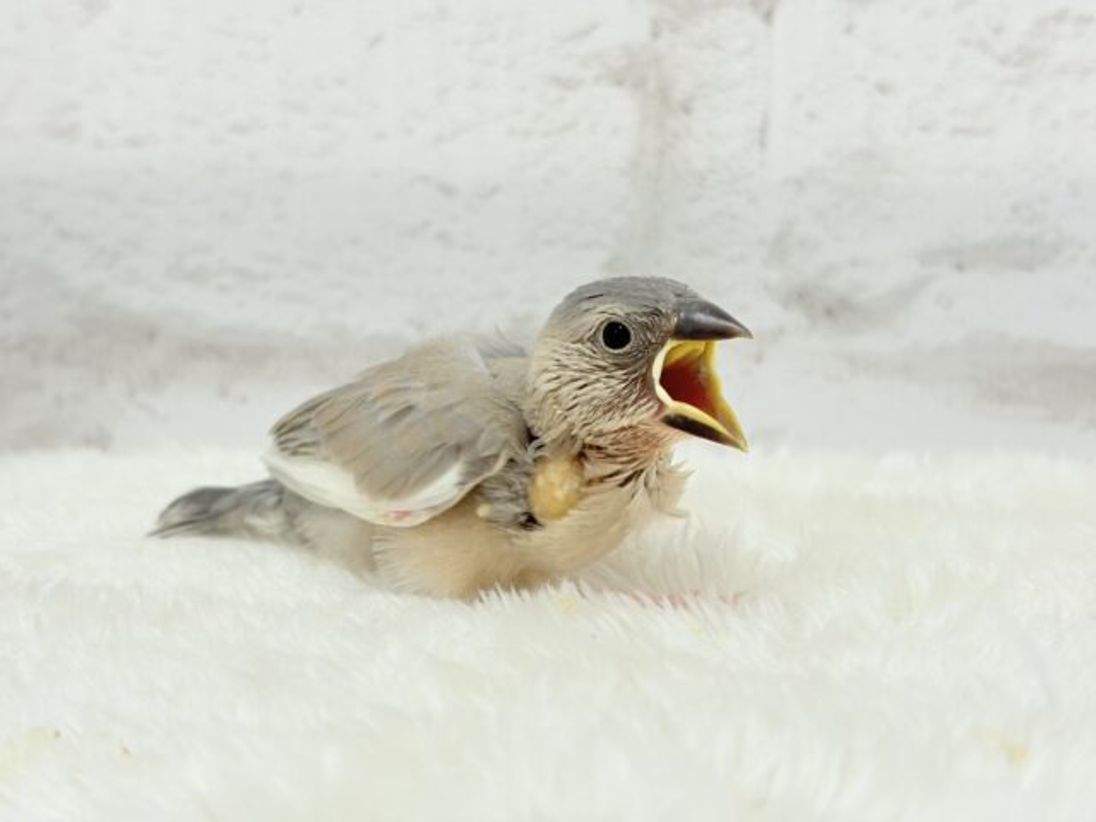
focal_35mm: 52
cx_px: 548
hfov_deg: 36.8
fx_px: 1646
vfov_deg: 28.0
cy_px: 411
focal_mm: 5.96
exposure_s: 1/50
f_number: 1.6
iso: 40
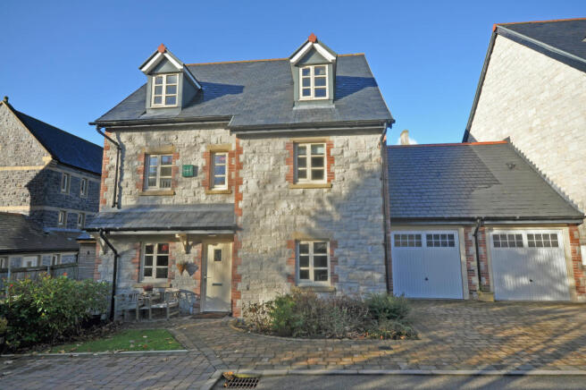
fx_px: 317
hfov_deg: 85.5
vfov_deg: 63.1
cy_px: 195
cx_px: 293
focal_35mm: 20
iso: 200
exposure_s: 1/125
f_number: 10
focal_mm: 13
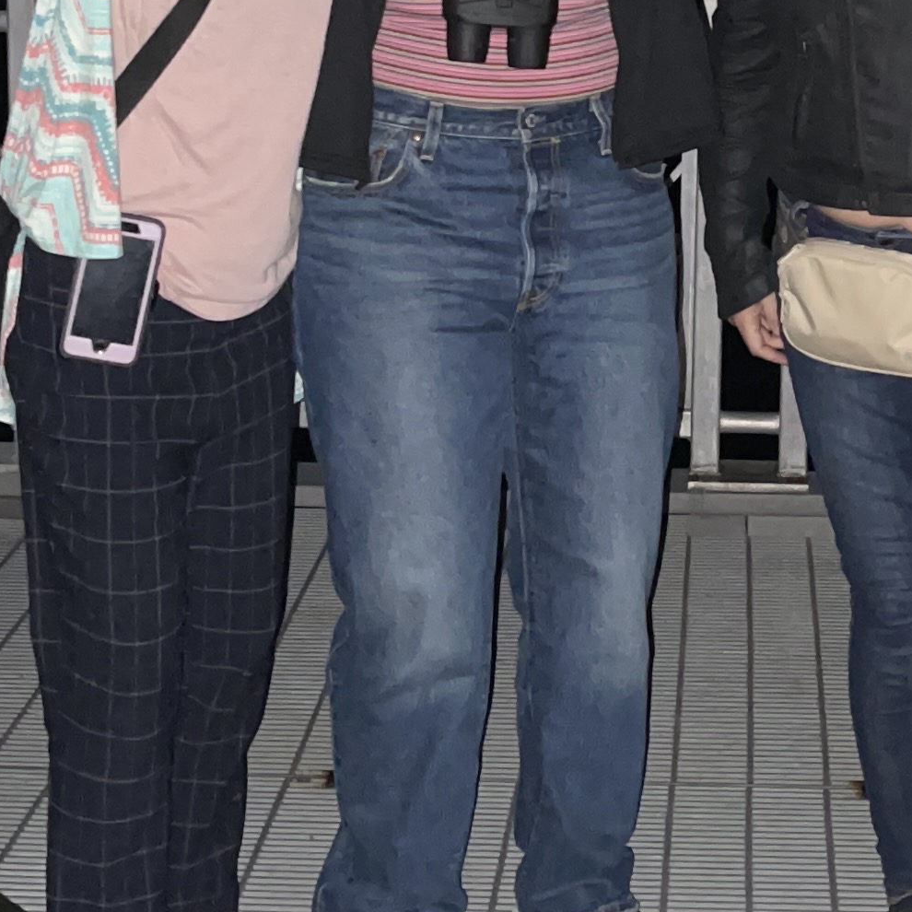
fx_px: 2683
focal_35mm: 90
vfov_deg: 19.0
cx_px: 689
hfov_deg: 19.2
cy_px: 101
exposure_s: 1/4
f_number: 1.6
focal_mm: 5.1
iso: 500
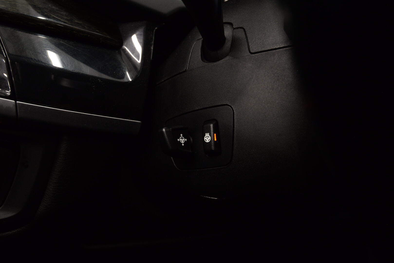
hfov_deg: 54.4
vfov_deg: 37.9
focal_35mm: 35
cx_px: 197
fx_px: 383
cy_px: 132
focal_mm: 35
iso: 2000
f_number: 6.3
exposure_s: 1/10
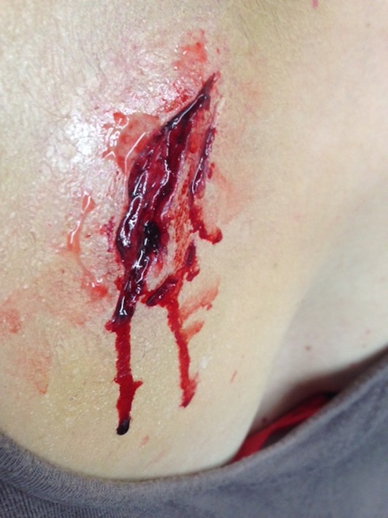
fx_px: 493
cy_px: 259
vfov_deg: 55.4
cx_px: 194
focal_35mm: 33
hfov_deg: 42.9
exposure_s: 1/20
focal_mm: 4.12
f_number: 2.4
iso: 125
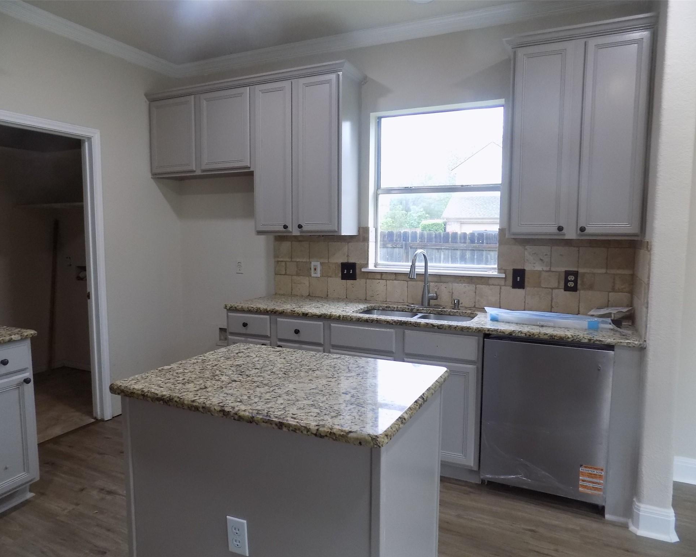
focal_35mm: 24
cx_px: 330
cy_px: 279
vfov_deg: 58.8
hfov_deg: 70.2
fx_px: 494
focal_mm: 4
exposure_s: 1/30
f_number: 3.1
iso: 200
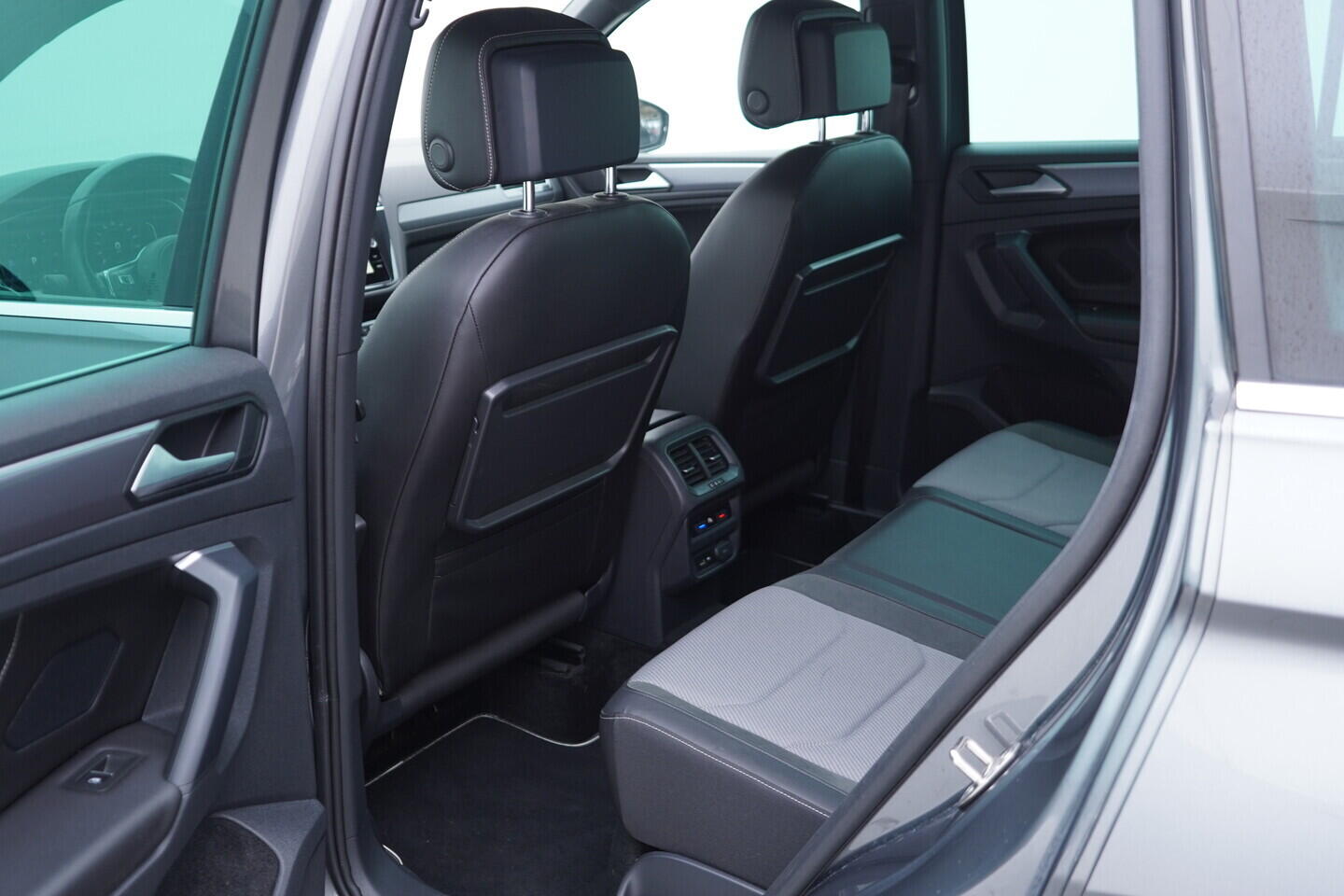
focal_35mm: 36
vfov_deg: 36.9
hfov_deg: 53.1
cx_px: 672
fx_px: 1344
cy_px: 448
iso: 250
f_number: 2.8
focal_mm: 24
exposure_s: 1/40
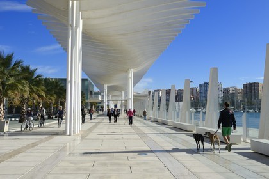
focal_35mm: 32
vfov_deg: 41.1
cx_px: 134
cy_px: 90
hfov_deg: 58.7
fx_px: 239
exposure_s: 1/250
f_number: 10
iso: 100
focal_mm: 32
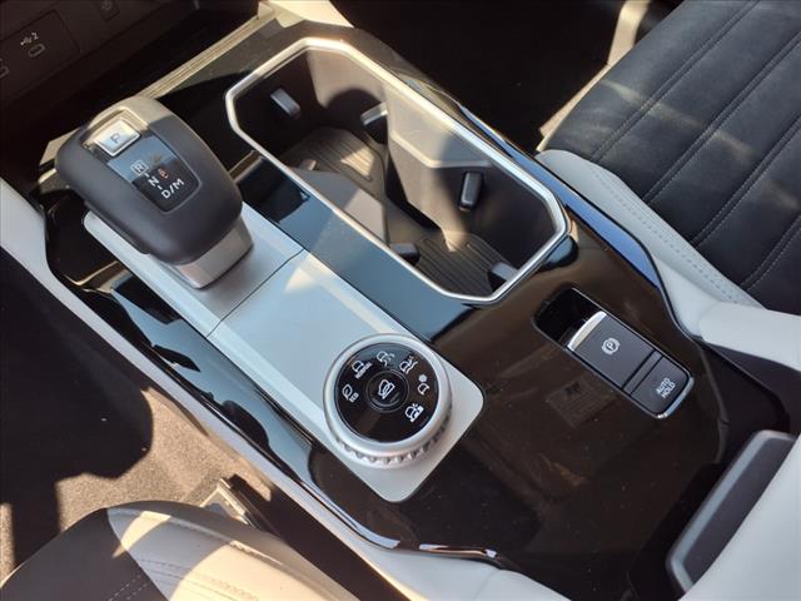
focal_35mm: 27
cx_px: 400
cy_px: 300
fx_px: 625
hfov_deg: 65.3
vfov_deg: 51.4
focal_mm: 3.58
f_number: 1.9
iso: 40
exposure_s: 1/185
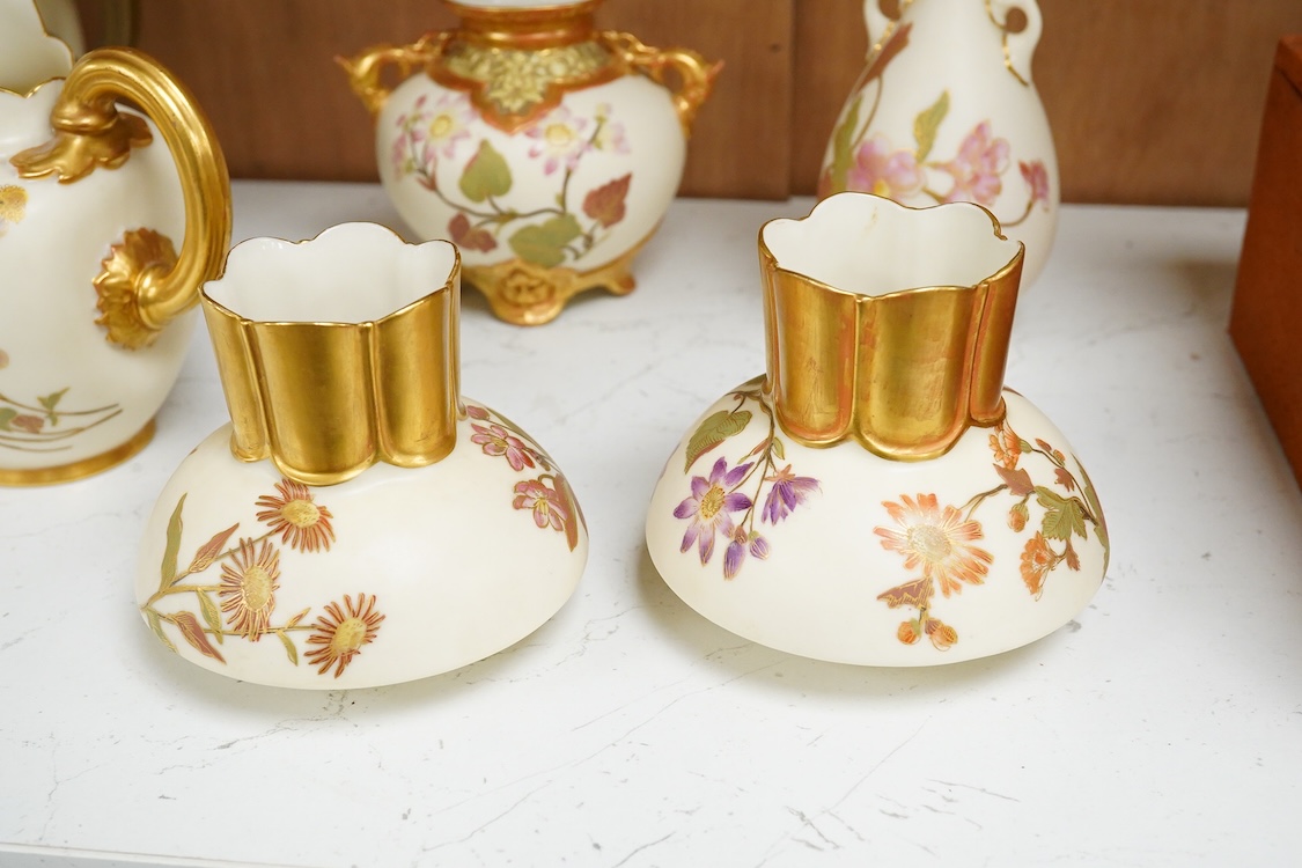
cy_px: 434
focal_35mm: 45
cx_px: 651
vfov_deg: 29.9
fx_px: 1627
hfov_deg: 43.6
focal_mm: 30
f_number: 10
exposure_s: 1/160
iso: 2500
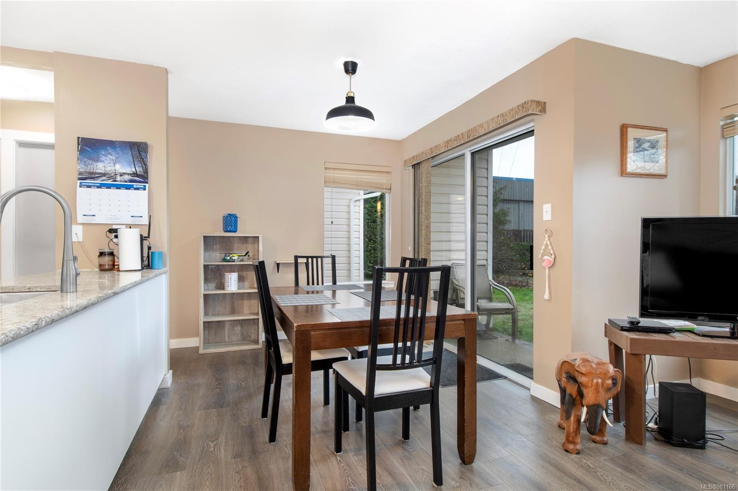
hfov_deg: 90.0
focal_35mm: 18
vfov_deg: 67.4
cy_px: 246
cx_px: 369
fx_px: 369
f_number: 8
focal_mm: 12
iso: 250
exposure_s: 1/1.25
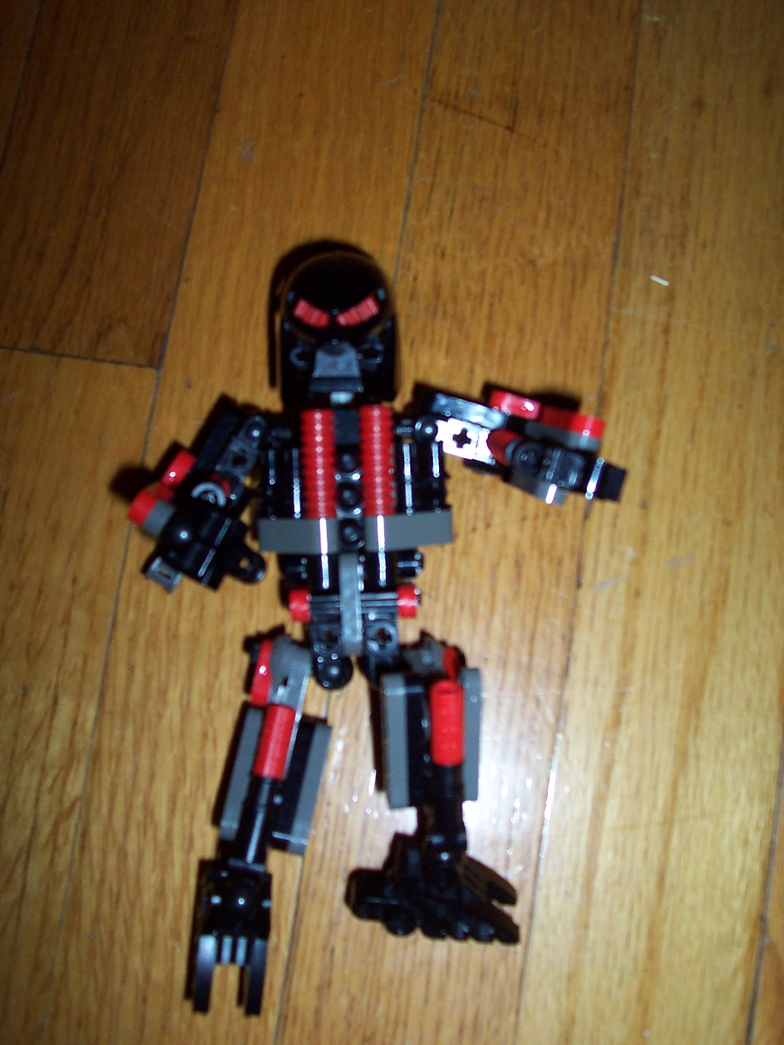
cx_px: 392
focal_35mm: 37
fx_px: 1117
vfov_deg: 50.1
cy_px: 522
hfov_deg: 38.7
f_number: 2.8
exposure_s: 1/60
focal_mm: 5.6
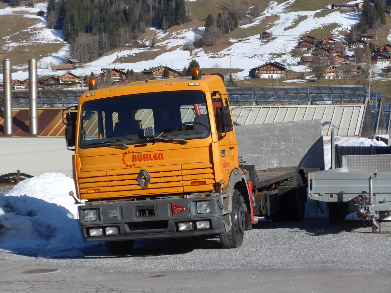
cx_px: 196
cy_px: 146
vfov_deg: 15.2
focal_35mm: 97
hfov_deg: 20.2
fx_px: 1096
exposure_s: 1/800
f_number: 4.7
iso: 80
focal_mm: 19.2
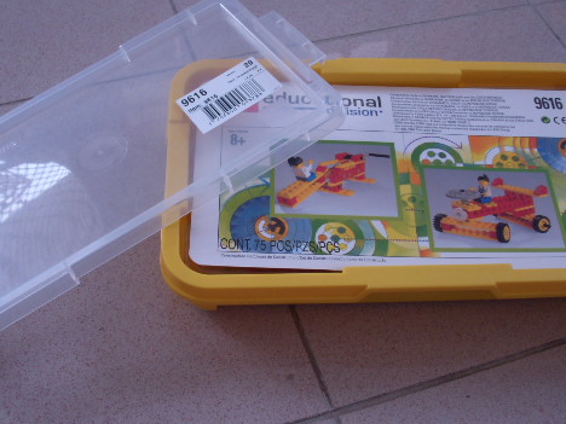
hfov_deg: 36.8
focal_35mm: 52
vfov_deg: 28.0
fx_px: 850
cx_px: 271
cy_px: 186
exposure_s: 1/30
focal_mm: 6.3
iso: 100
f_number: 3.3
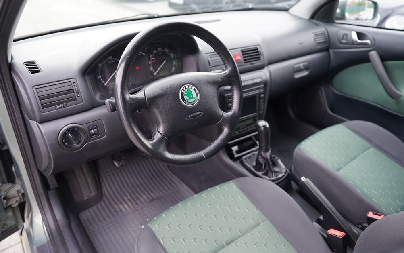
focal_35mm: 25
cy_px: 130
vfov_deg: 49.3
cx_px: 204
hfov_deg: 72.6
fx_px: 275
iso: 100
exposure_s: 1/30
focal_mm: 24
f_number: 2.8
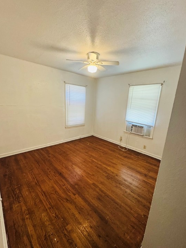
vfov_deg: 98.1
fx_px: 107
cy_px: 127
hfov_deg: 81.7
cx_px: 91
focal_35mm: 15
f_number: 2.2
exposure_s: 1/60
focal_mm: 2.22
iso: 400
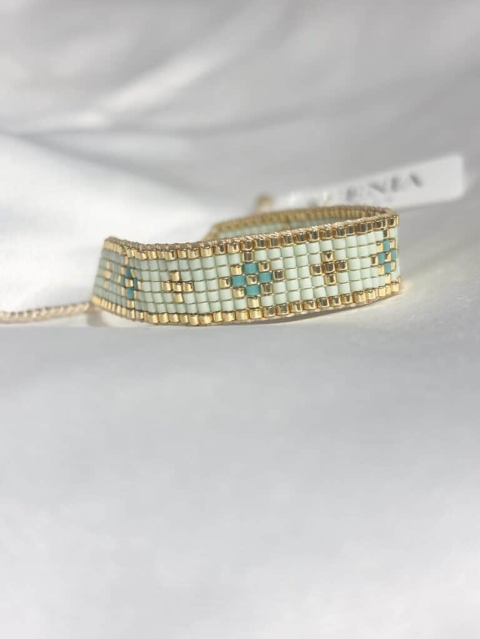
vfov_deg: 36.8
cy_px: 320
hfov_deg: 28.0
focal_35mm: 52
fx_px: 961
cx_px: 240
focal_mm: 5.96
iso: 32
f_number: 1.6
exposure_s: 1/275
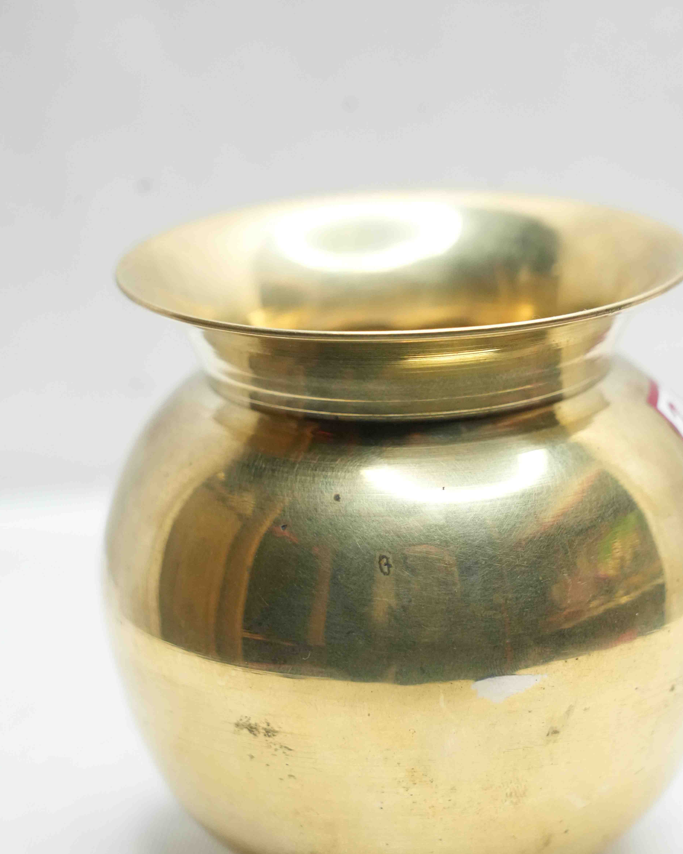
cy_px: 408
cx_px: 417
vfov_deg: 13.1
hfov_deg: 10.5
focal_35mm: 147
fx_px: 3715
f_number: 7.1
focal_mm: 105
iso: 5000
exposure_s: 1/500
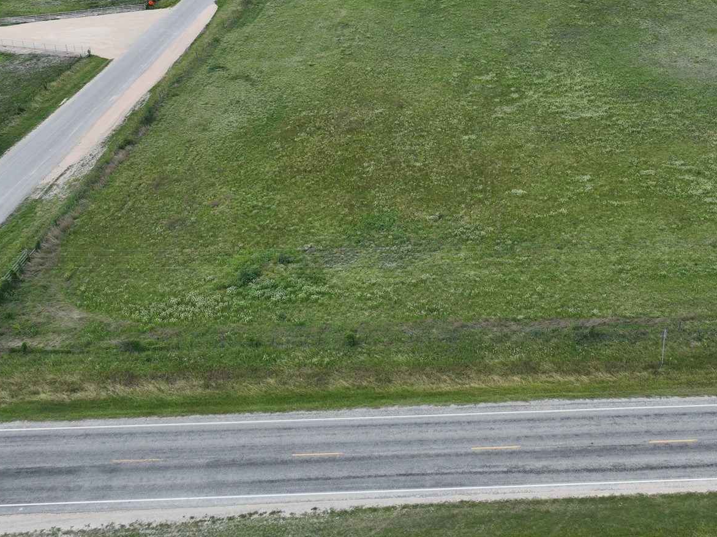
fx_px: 869
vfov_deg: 33.5
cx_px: 463
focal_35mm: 42
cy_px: 126
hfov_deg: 44.3
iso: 120
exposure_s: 1/2000
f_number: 2.8
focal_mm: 12.29
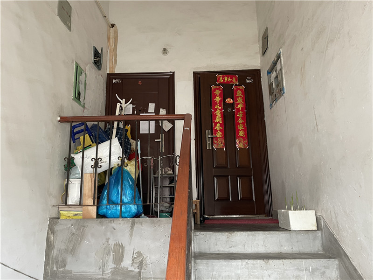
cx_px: 186
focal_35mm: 26
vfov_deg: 53.1
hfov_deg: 67.3
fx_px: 280
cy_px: 140
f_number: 1.6
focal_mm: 4.2
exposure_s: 1/50
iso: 200
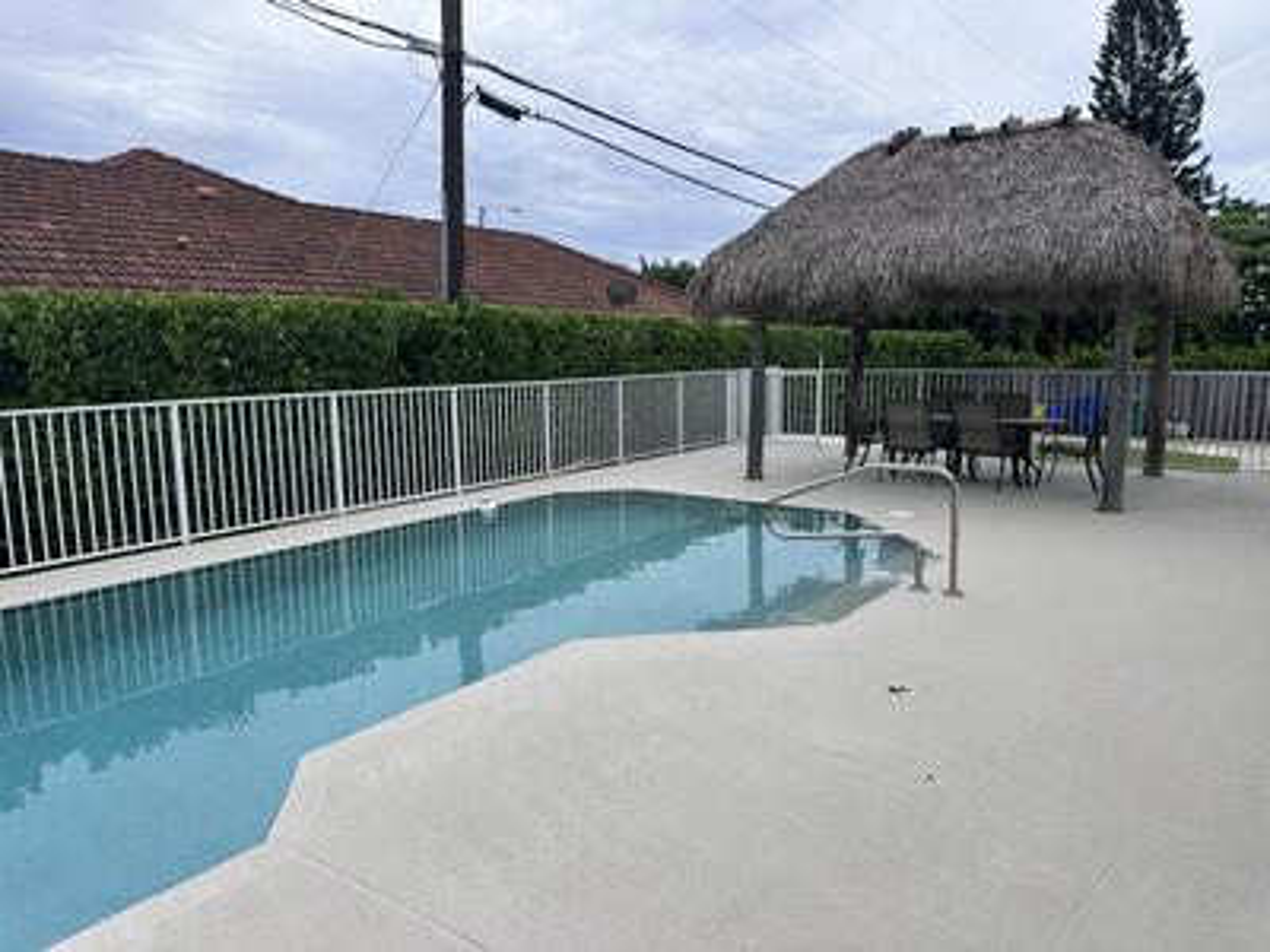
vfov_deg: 56.8
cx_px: 635
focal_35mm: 24
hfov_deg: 71.6
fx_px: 881
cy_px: 476
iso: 80
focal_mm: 6.86
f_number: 1.78
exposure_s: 1/6211
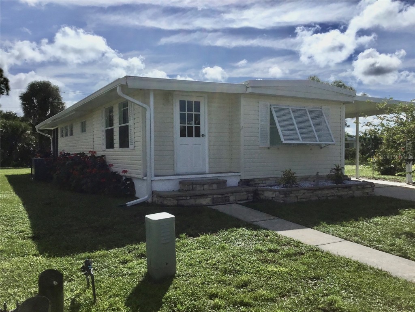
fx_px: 372
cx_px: 208
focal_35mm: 31
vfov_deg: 45.4
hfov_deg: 58.4
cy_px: 156
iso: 25
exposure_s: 1/3704
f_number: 2.4
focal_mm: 3.3
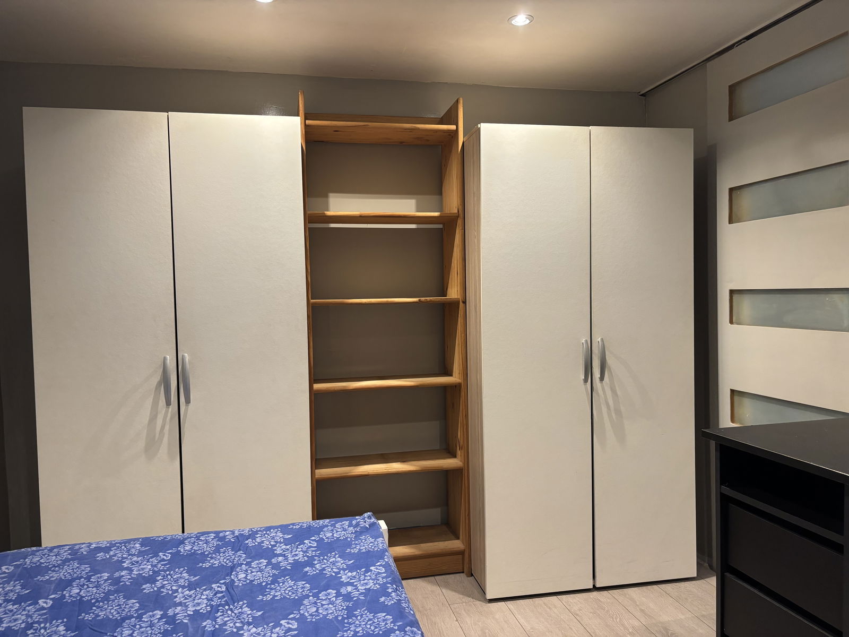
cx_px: 424
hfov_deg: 67.3
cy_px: 318
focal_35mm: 26
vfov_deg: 53.1
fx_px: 638
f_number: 1.6
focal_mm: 5.96
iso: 160
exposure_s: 1/50
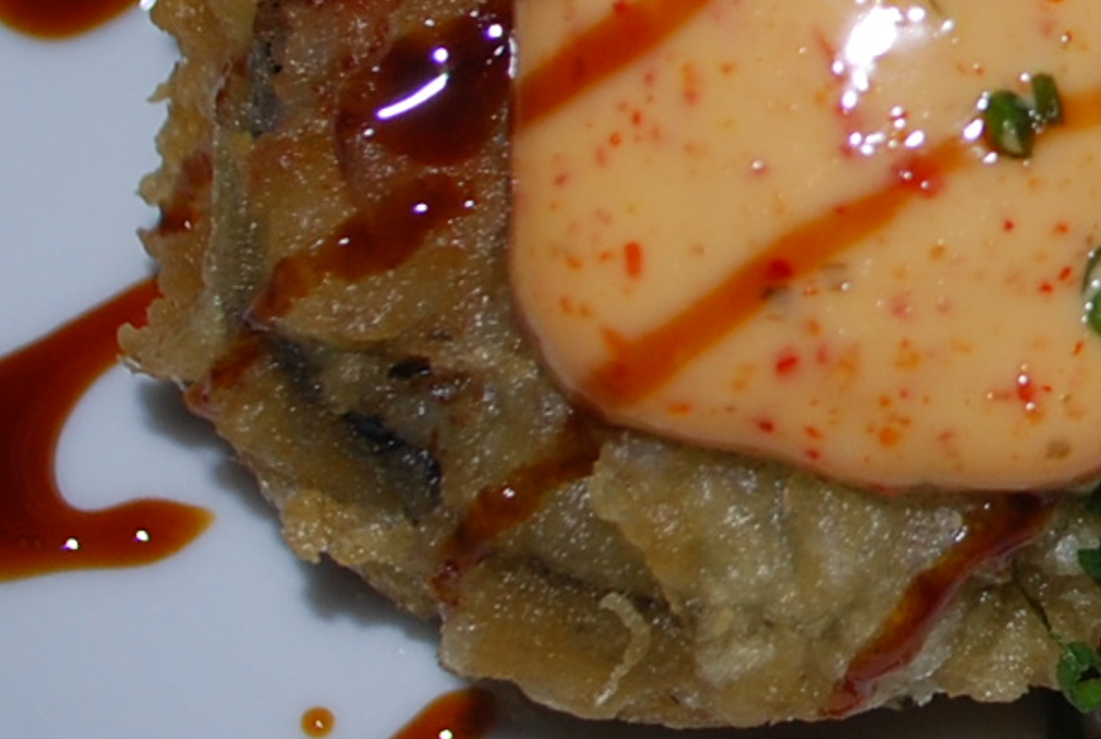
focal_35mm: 160
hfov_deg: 12.2
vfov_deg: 8.5
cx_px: 1627
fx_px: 4904
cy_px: -158
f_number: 4
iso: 200
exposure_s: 1/60
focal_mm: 22
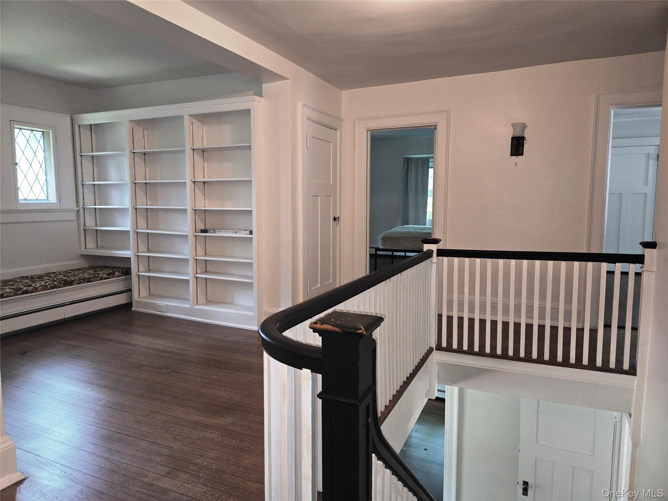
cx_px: 334
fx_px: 444
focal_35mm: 23
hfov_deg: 73.9
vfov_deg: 58.9
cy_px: 250
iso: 100
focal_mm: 5.4
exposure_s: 1/30
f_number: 1.8
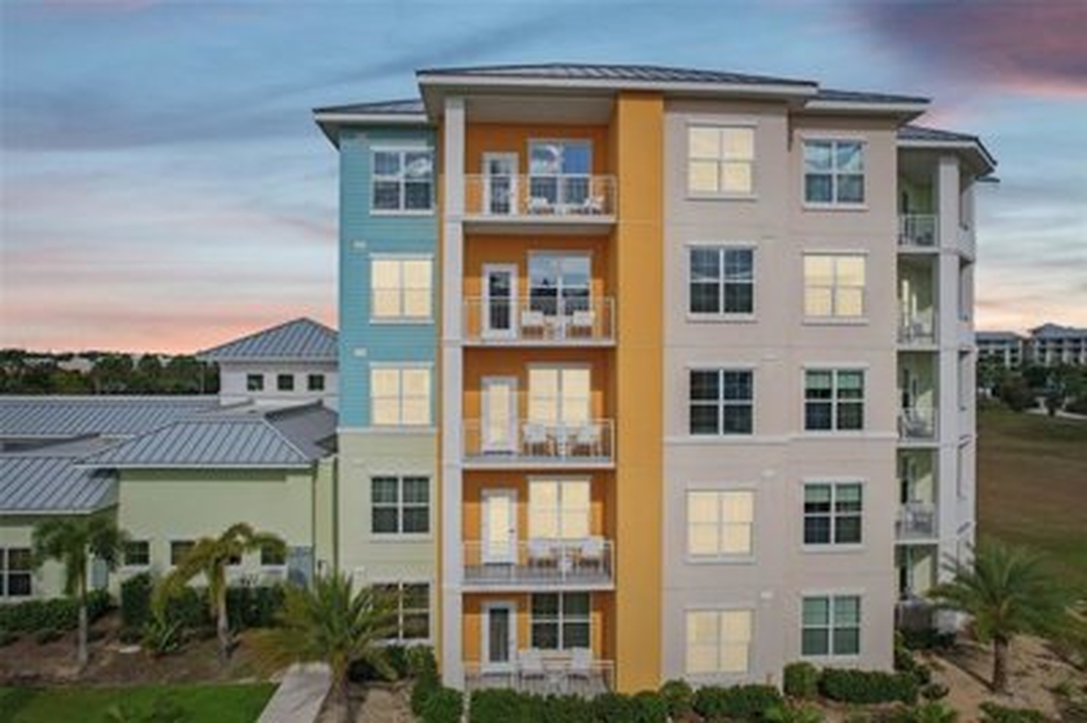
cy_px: 362
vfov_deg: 57.1
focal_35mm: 22
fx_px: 664
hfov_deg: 78.6
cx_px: 544
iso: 110
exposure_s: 1/2500
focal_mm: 8.38
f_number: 2.8
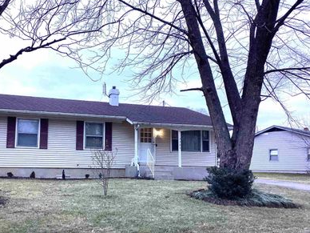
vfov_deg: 35.9
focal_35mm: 40
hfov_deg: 46.5
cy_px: 127
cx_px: 121
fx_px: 358
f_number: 2.4
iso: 100
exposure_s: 1/60
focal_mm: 3.3
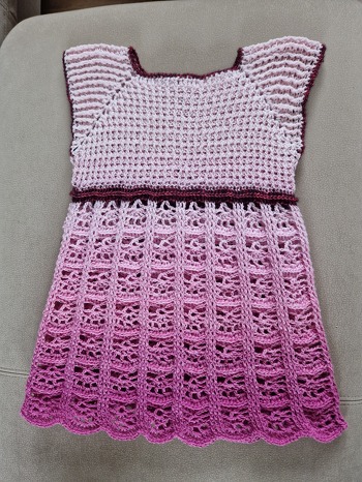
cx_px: 181
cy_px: 241
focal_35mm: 23
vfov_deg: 73.9
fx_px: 320
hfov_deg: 58.9
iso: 640
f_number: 1.8
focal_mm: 5.4
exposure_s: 1/40
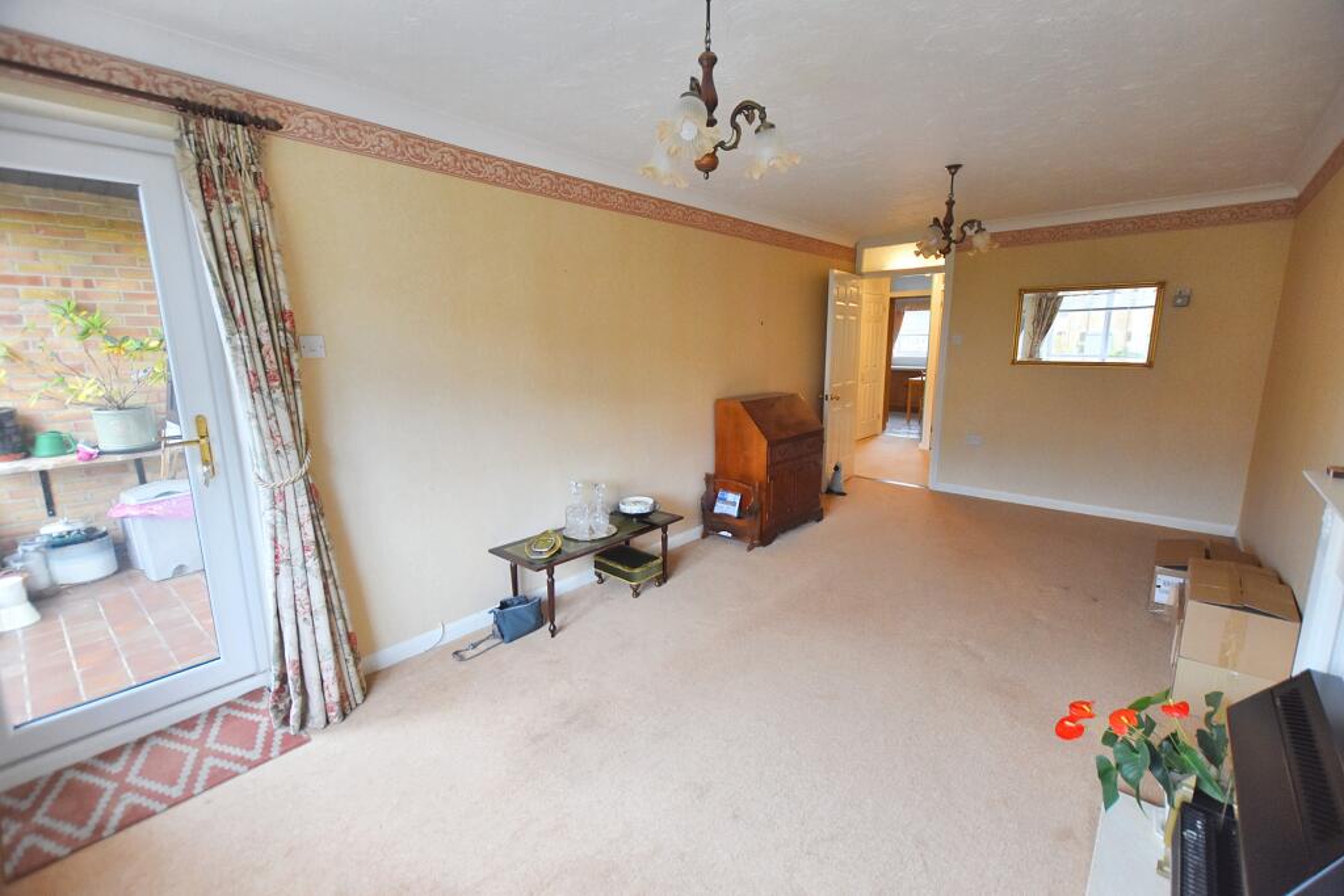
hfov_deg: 100.4
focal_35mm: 15
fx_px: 560
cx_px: 672
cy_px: 448
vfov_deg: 77.3
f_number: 3.5
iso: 800
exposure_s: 1/125
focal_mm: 10
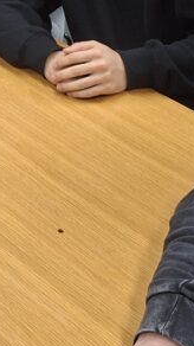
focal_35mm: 88
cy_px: -38
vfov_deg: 22.8
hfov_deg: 13.4
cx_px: -30
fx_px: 806
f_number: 1.8
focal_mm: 5.54
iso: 160
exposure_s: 1/50
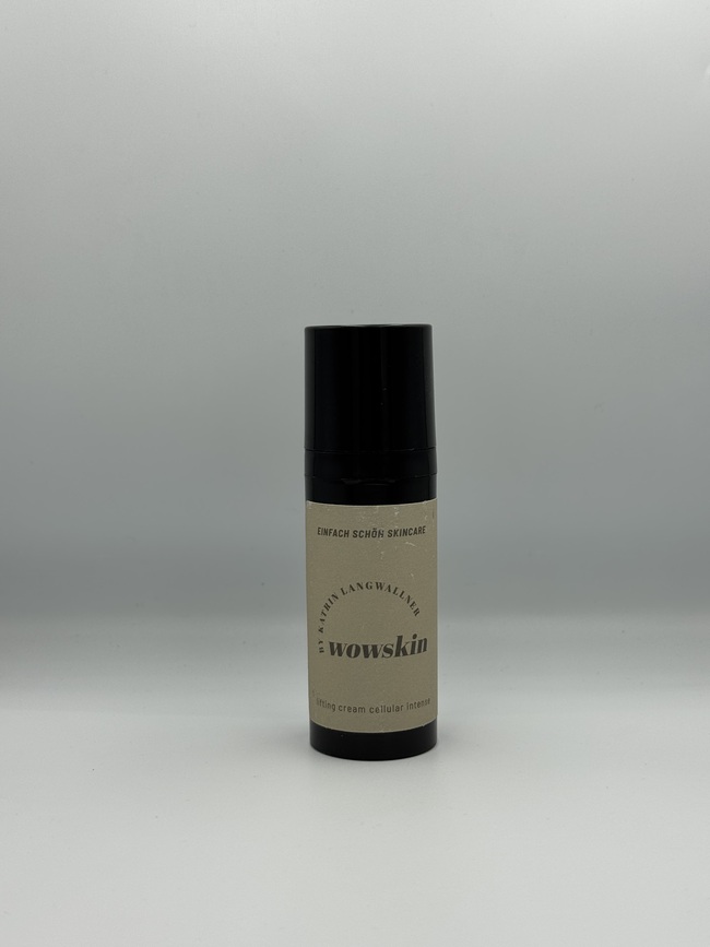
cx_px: 355
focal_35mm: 48
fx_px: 1313
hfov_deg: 30.3
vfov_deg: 39.7
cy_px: 474
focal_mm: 6.76
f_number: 1.78
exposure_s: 1/1172
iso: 64
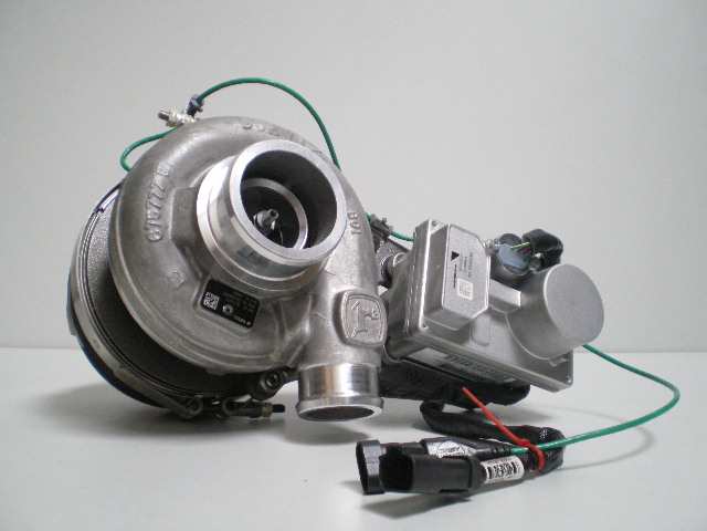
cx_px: 354
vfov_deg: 37.7
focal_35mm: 38
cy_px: 266
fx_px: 776
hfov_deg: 49.0
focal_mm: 6.3
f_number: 3.1
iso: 400
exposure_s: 1/15
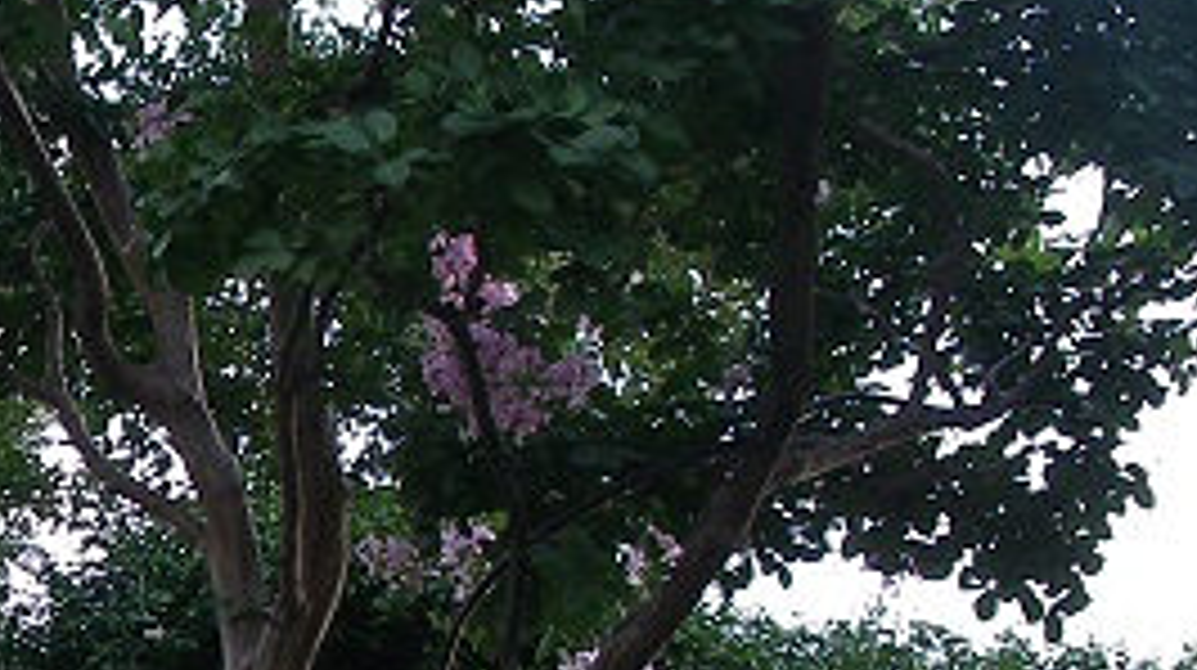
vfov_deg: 10.3
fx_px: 3678
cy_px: 791
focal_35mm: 116
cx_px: -378
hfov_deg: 17.3
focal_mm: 7.8
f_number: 3
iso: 100
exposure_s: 1/60
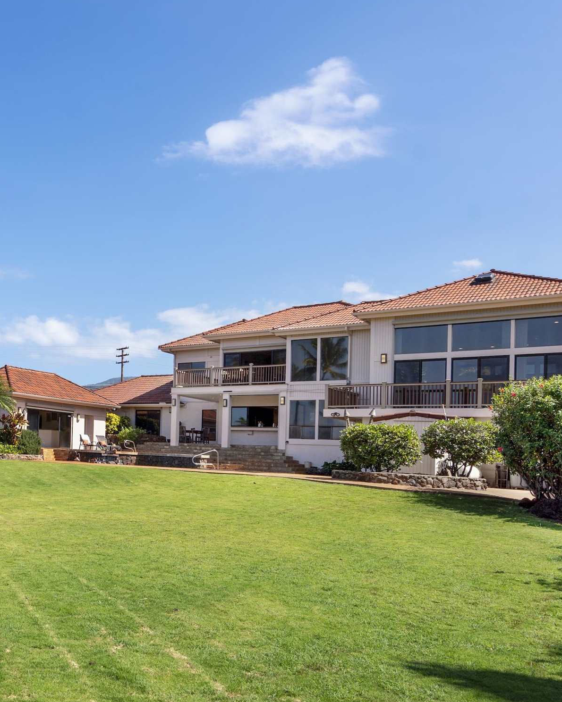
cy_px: 449
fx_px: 645
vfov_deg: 56.3
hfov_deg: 41.9
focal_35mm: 31
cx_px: 22
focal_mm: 16
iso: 100
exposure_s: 1/250
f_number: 8
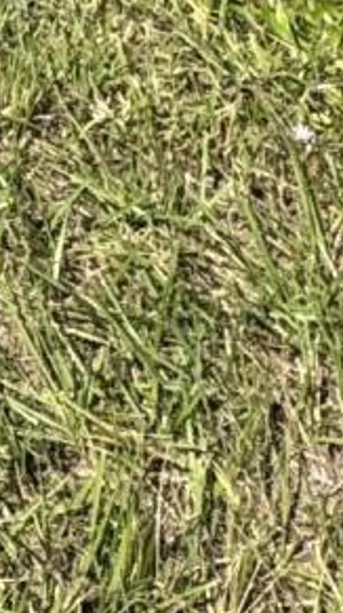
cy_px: -961
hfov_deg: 9.1
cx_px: -707
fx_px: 1703
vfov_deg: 13.3
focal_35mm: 105
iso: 50
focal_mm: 2.22
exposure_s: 1/1567
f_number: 2.2
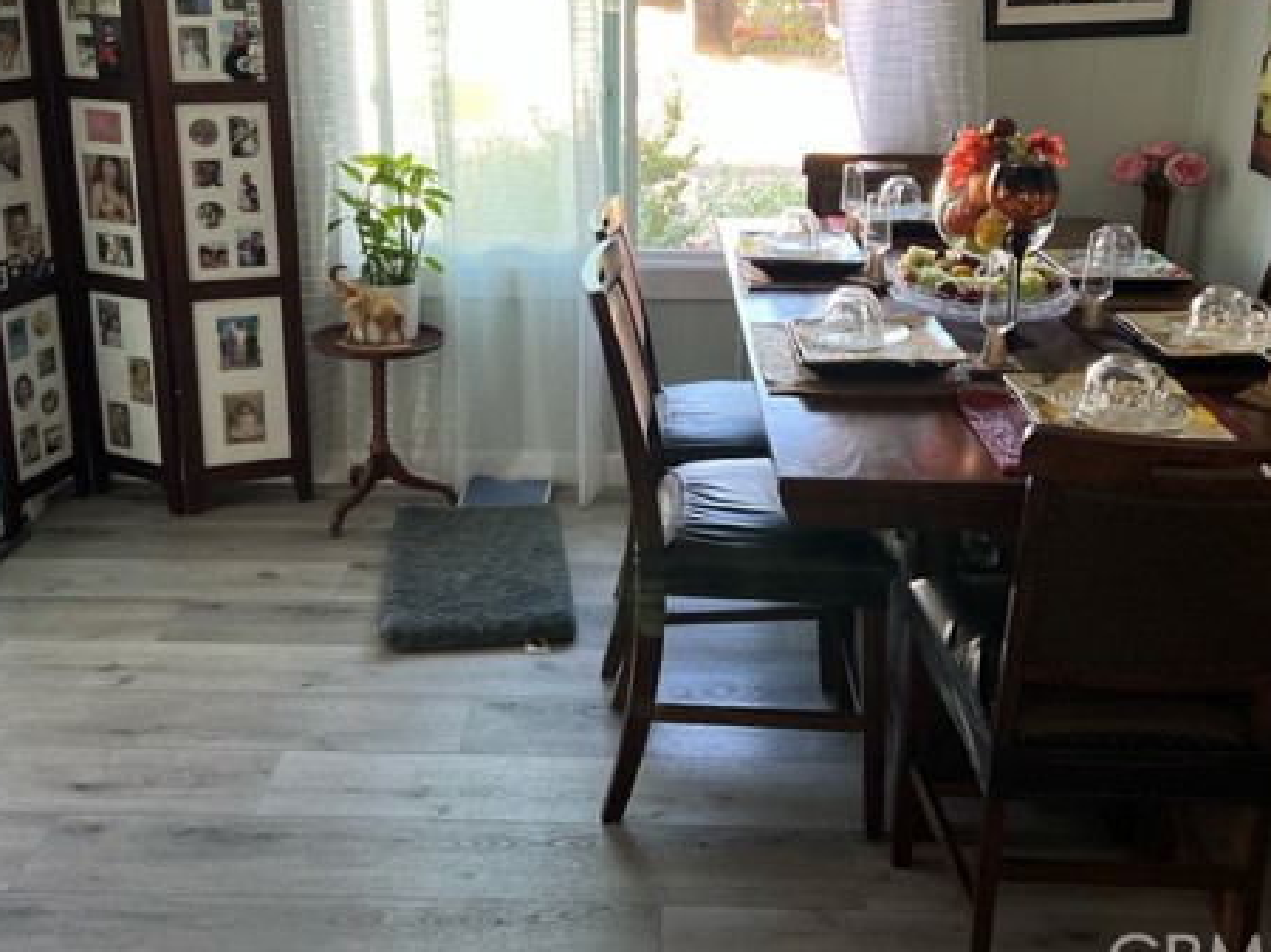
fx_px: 1358
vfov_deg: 38.2
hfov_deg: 50.1
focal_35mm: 37
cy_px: 322
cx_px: 664
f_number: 1.5
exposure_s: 1/120
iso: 125
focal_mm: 5.7
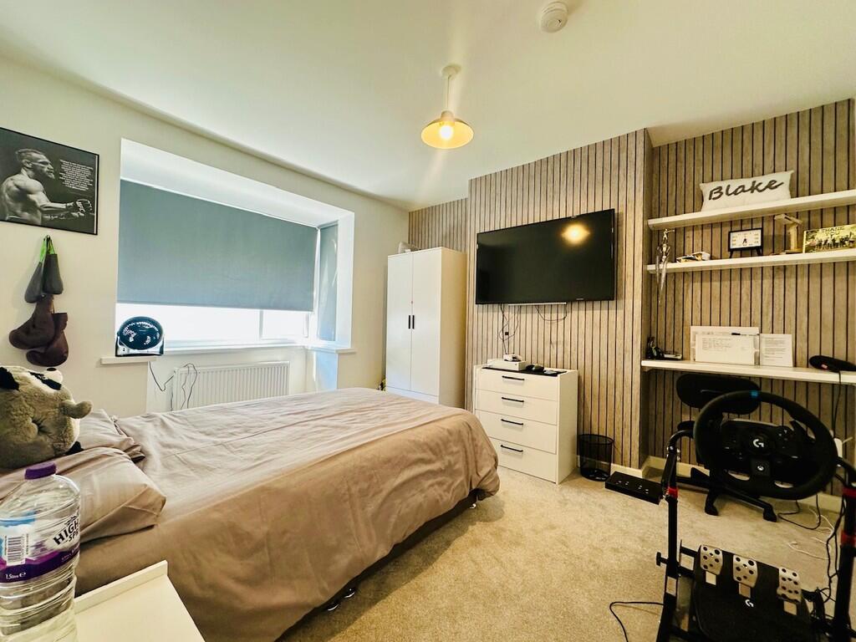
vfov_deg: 85.7
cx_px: 428
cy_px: 321
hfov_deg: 102.1
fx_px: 346
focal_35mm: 14
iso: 125
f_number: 2.2
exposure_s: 1/100
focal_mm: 2.22
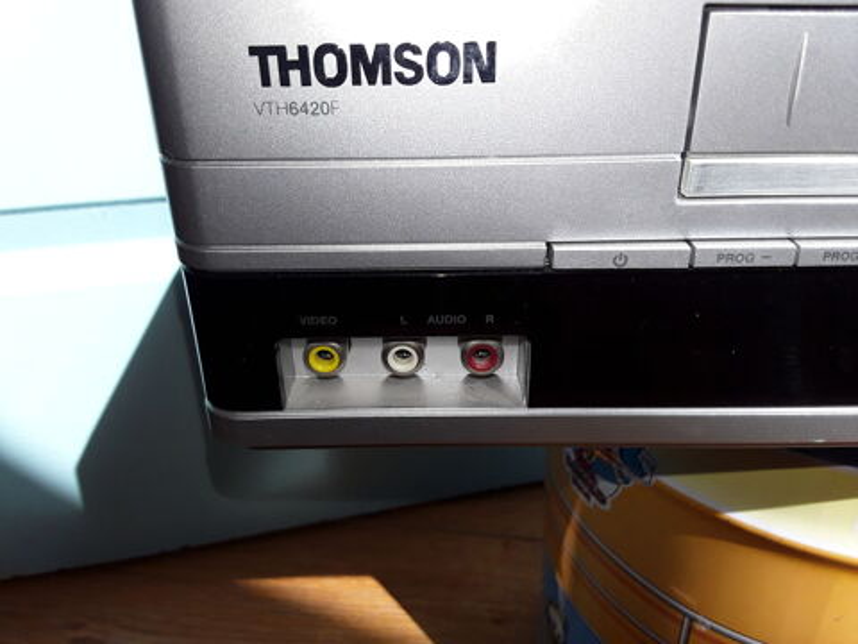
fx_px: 669
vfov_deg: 51.4
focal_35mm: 27
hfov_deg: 65.3
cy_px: 322
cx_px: 429
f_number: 1.9
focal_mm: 2.91
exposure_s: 1/531
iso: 40
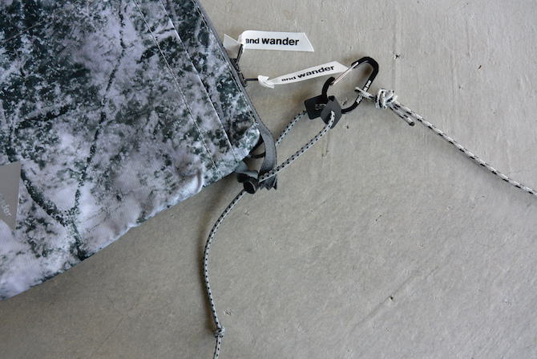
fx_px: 433
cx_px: 268
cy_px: 180
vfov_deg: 45.0
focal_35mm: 29
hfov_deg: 63.6
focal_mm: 11
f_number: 4
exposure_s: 1/125
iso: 320
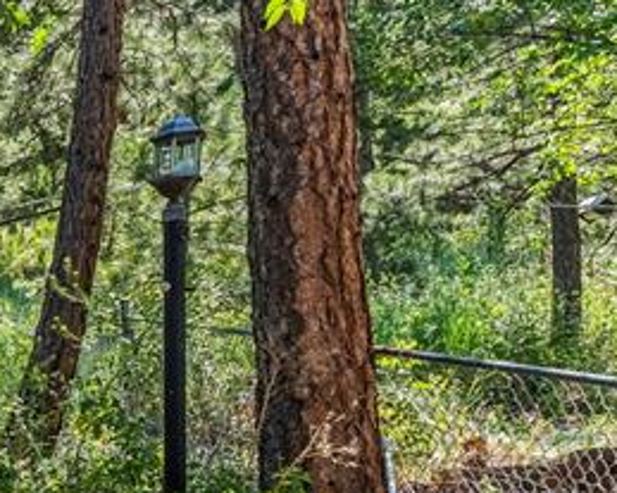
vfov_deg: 25.0
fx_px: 949
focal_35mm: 52
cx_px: -588
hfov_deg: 20.0
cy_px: 653
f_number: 5.6
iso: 100
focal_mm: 14
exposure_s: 1/125
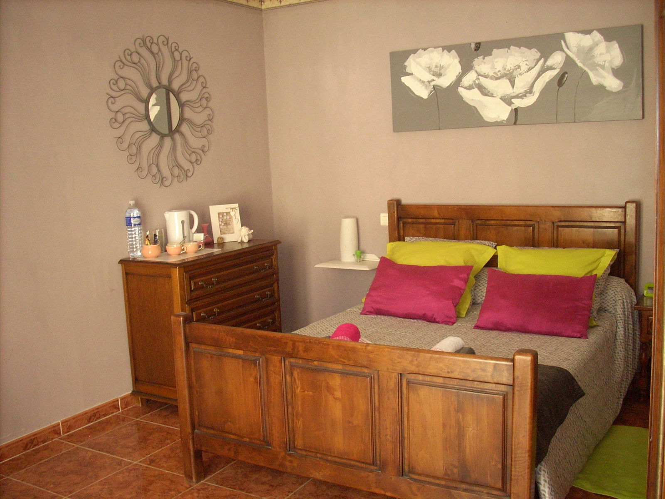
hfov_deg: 50.1
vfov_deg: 38.7
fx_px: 711
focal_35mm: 37
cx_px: 332
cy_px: 250
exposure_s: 1/30
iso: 259
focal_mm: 6.2
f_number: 2.8
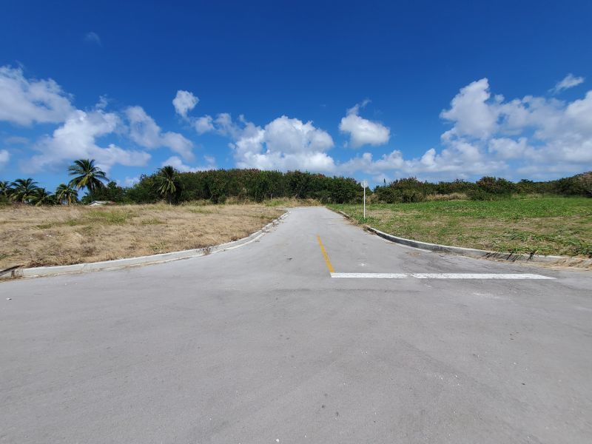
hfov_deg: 106.2
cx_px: 296
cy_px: 222
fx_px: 222
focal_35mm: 13
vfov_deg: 89.9
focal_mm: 1.8
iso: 50
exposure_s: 1/1654
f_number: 2.2
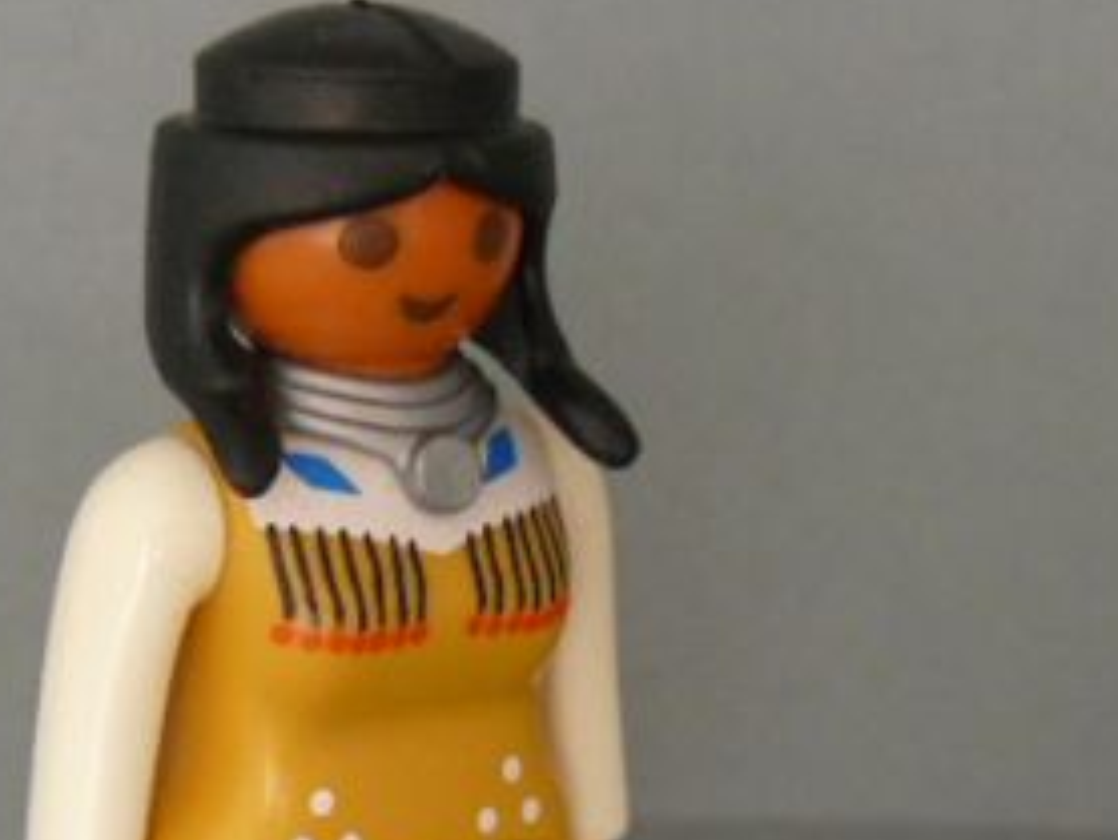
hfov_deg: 21.7
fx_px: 2877
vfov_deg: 16.4
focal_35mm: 89
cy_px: 738
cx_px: 213
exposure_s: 1/1.3
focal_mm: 6
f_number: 2.8
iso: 200
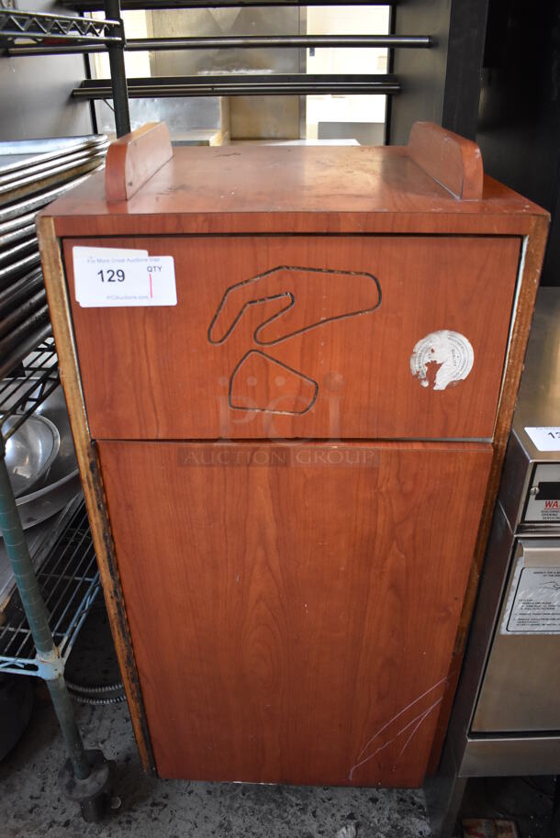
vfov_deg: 67.3
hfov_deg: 48.0
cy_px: 419
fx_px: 629
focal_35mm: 27
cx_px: 280
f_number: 3.5
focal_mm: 18
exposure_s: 1/125
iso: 2800
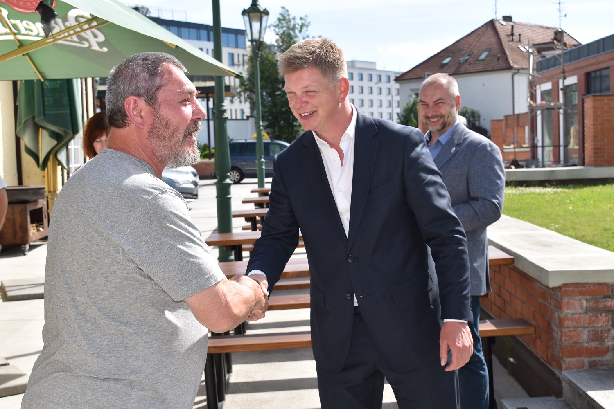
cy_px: 204
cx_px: 307
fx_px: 819
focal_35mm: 48
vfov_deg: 28.1
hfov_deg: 41.1
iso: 100
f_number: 8
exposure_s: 1/200
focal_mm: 32
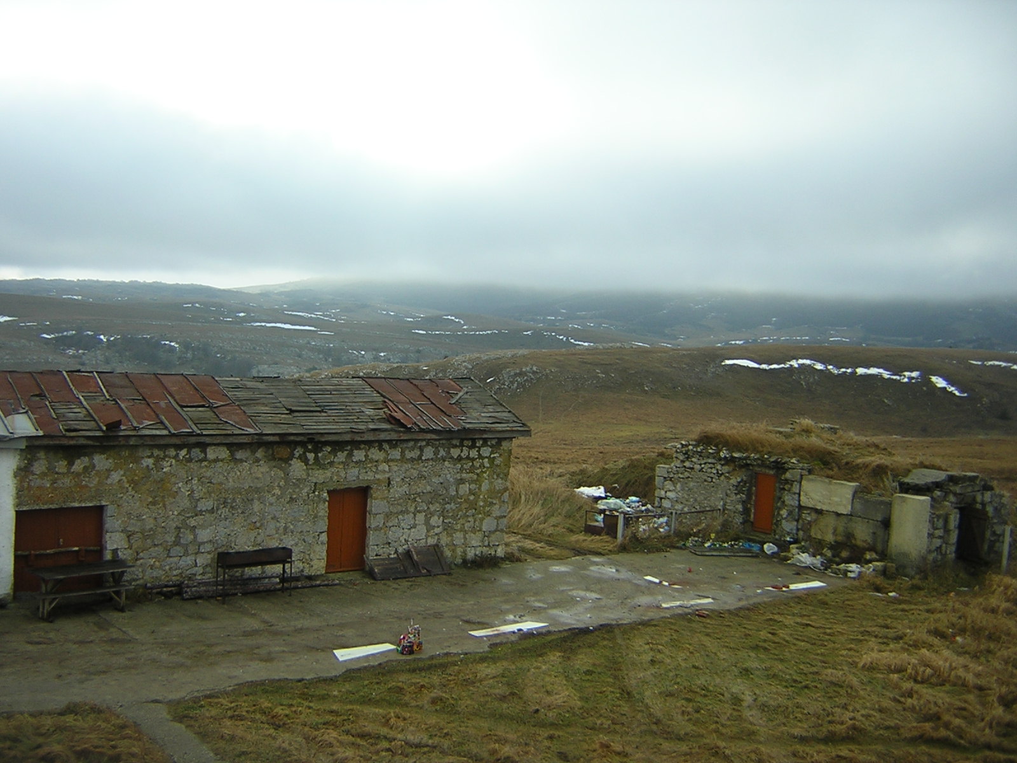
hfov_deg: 51.4
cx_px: 508
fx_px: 1058
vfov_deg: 39.7
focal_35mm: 36
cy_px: 382
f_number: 2.6
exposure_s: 1/323
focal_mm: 4.7
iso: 100
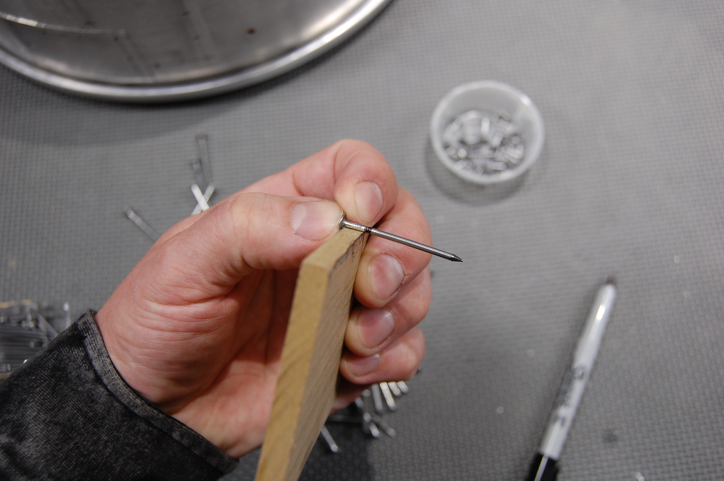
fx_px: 723
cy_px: 240
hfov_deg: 53.2
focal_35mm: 36
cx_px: 362
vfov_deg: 36.8
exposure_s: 1/80
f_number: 4.5
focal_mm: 24
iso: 400
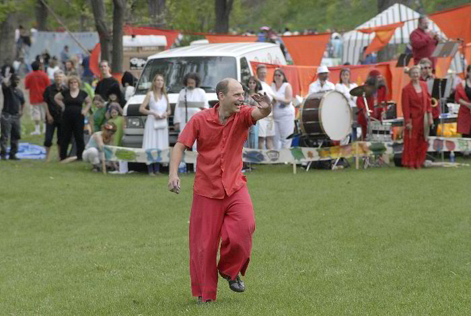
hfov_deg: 8.6
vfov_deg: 5.7
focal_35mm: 240
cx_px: 236
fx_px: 3145
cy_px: 158
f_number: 5.6
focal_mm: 160
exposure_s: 1/500
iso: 400
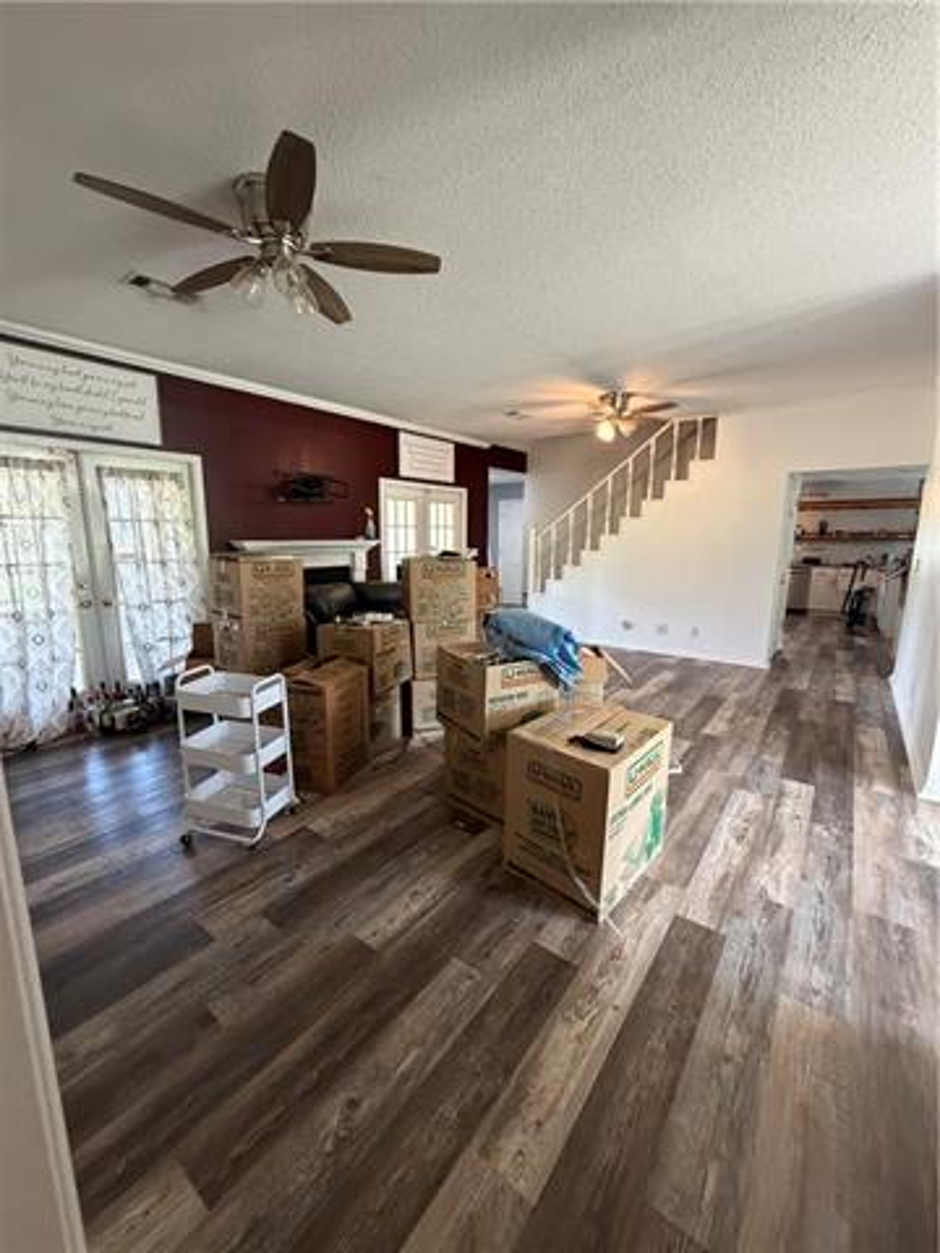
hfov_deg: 85.7
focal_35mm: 14
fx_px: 507
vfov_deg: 102.1
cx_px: 470
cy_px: 626
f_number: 2.2
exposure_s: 1/60
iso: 320
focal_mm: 2.22
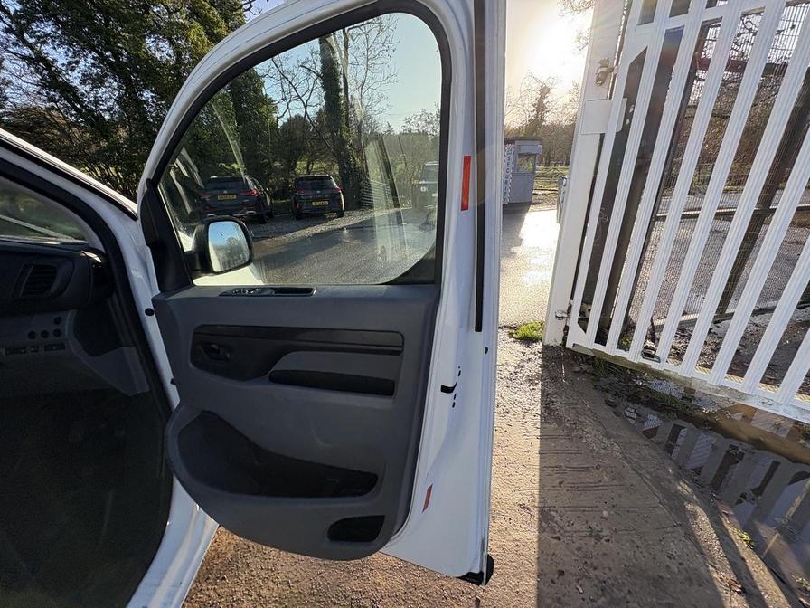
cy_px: 304
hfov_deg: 102.1
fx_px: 328
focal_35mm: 14
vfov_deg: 85.7
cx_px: 405
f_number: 2.2
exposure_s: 1/605
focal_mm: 2.22
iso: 40
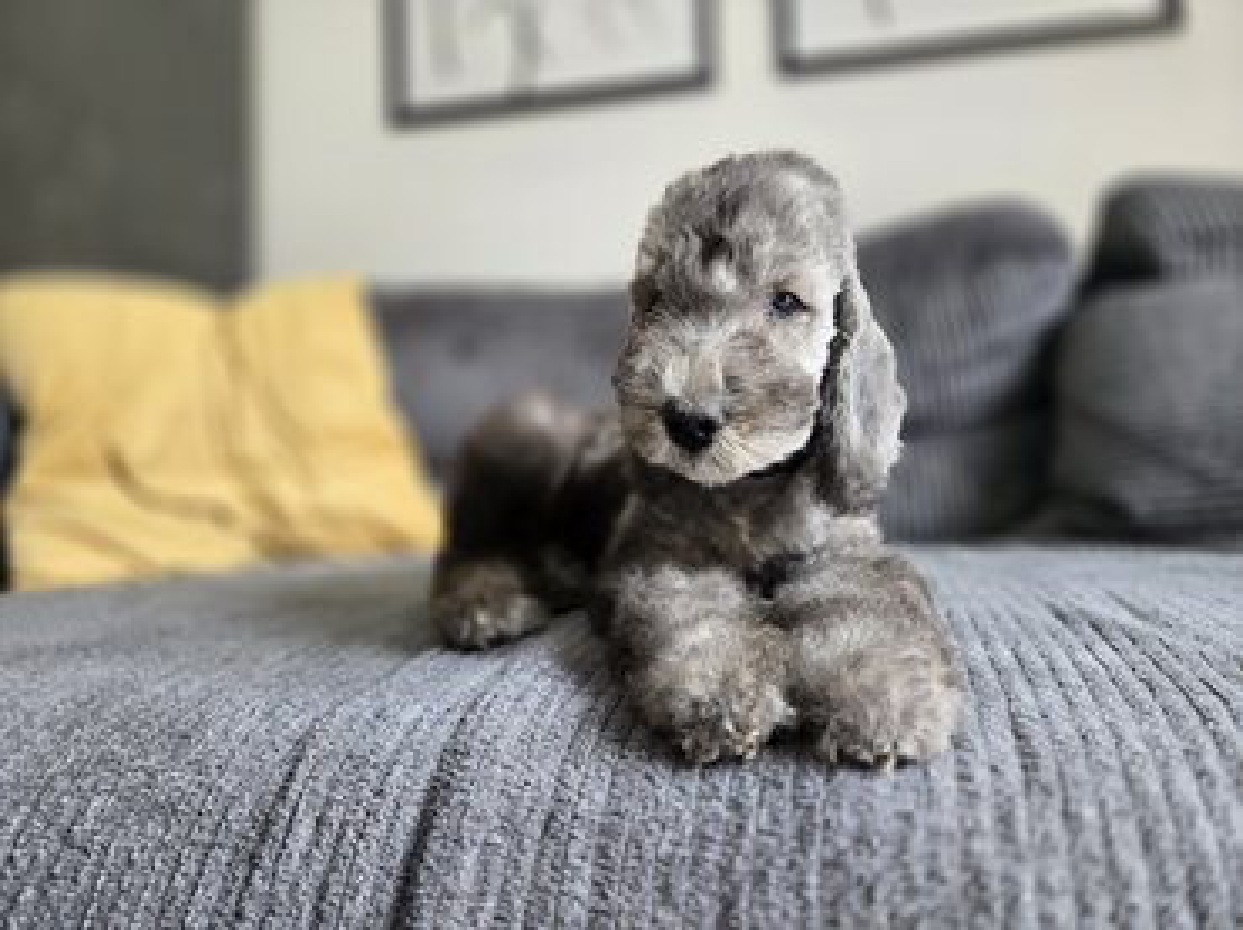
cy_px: 465
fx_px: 825
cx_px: 622
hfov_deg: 74.0
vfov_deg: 58.8
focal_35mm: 23
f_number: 1.8
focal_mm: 5.4
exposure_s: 1/100
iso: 125
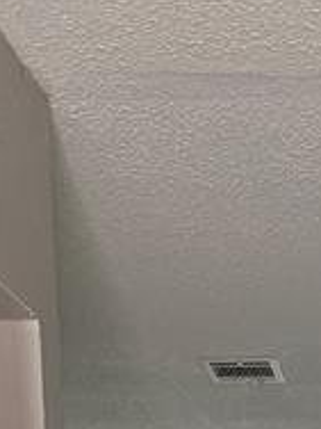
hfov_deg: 14.6
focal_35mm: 98
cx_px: 392
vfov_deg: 16.0
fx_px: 1212
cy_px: 837
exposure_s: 1/72
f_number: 1.78
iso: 200
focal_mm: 6.76
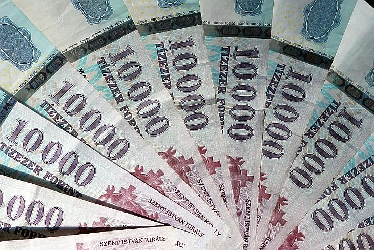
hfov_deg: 13.0
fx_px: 1636
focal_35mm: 158
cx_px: 187
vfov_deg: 8.7
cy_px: 125
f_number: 9
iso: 1600
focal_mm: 105
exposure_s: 1/125
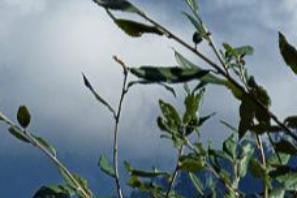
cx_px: -125
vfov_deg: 2.3
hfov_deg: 3.5
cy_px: -169
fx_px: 4892
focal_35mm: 593
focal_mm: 135
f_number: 16
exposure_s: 1/200
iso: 100
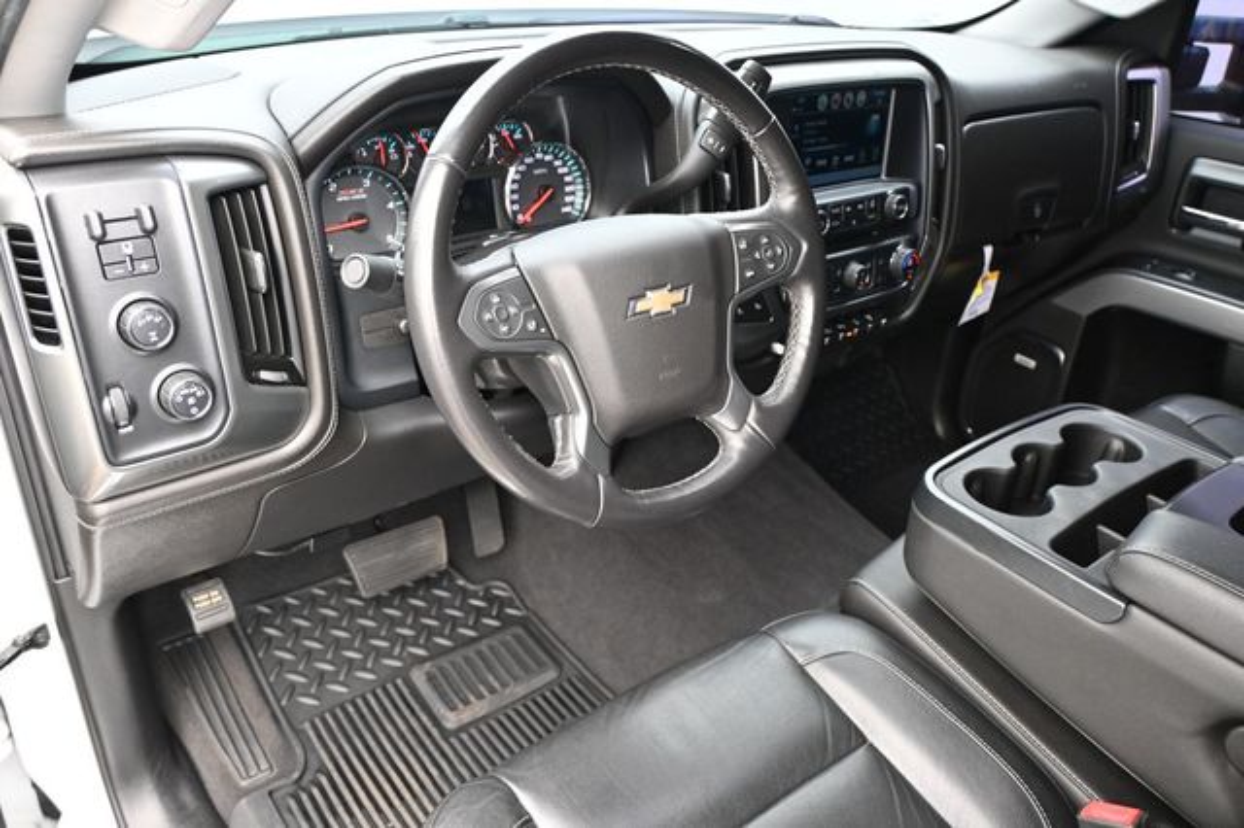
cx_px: 622
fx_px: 984
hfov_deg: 64.6
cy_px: 414
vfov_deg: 45.6
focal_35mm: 28
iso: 1600
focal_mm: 19
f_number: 3.8
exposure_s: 1/125
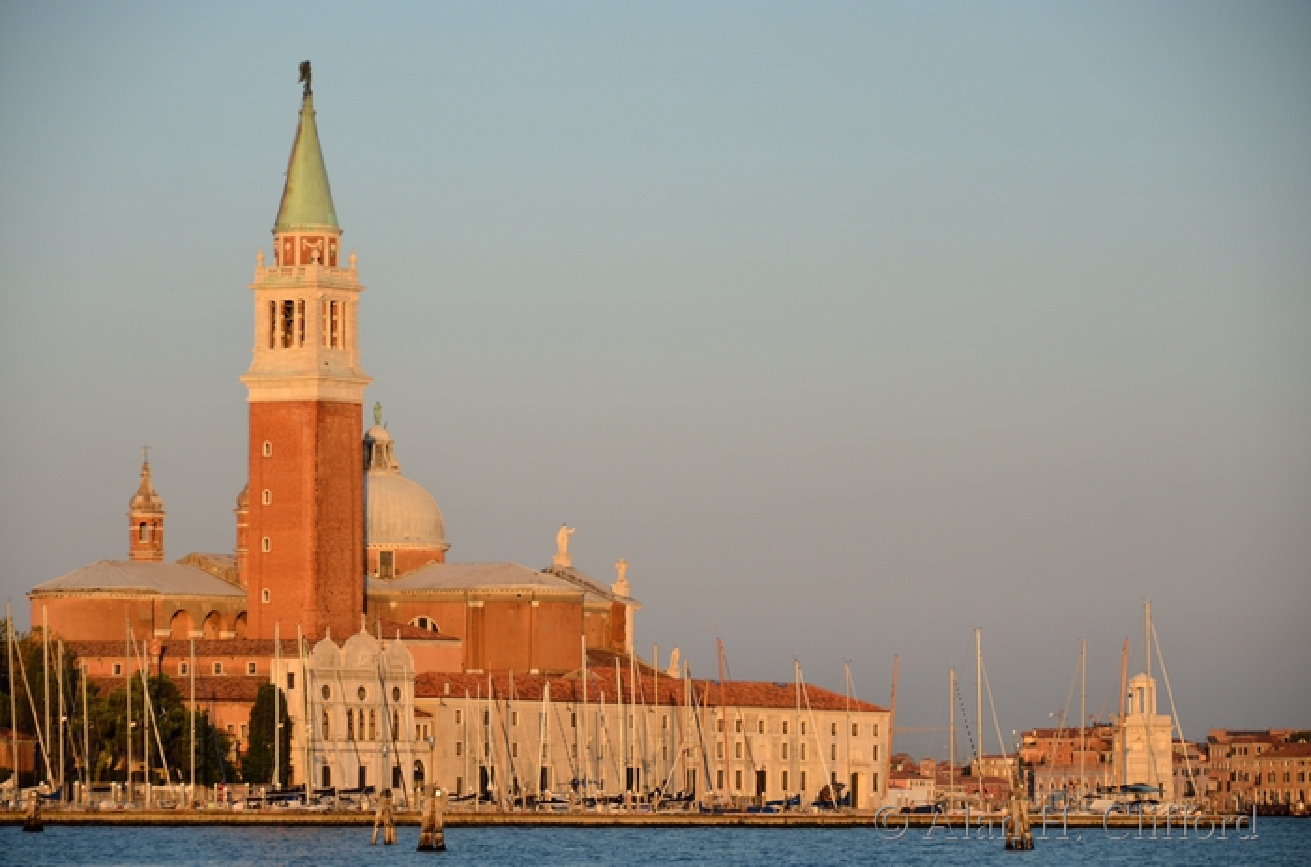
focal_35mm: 158
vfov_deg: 8.7
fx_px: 5721
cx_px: 656
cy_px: 434
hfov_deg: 13.1
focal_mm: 105
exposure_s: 1/320
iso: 125
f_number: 5.3
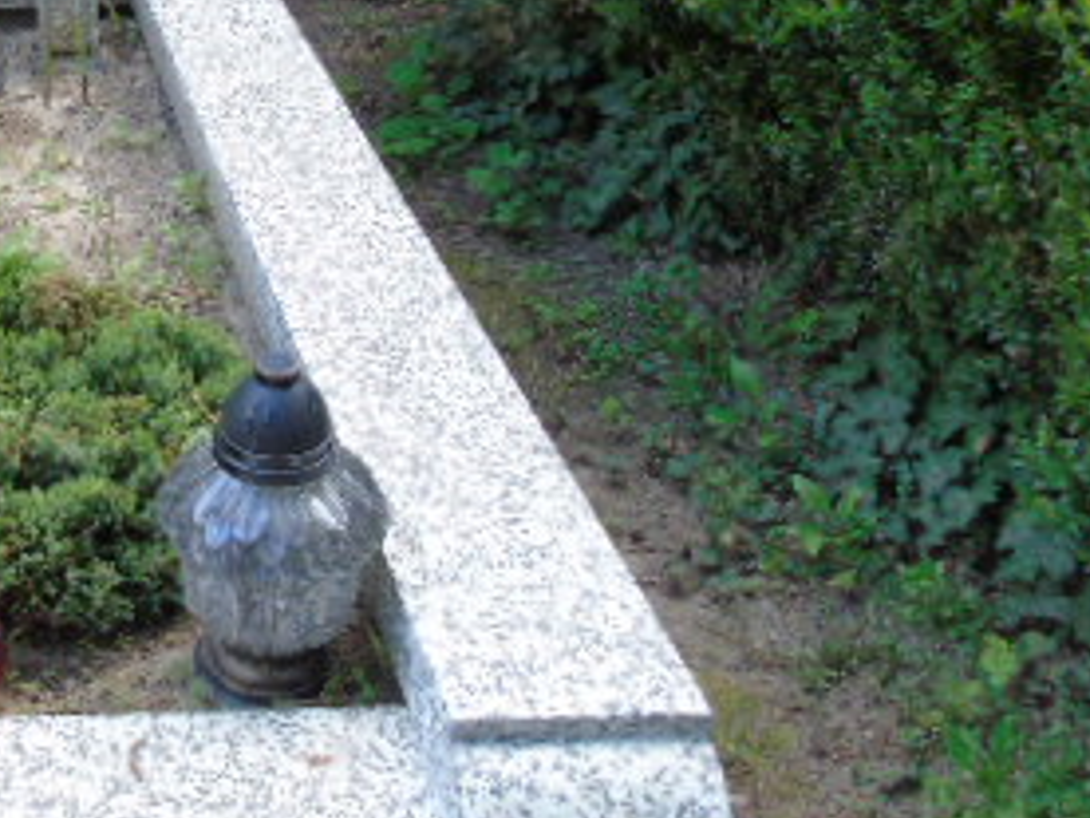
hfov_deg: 30.3
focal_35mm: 58
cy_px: 107
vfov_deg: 24.6
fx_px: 1826
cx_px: -59
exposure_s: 1/60
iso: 80
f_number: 3.4
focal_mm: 4.4
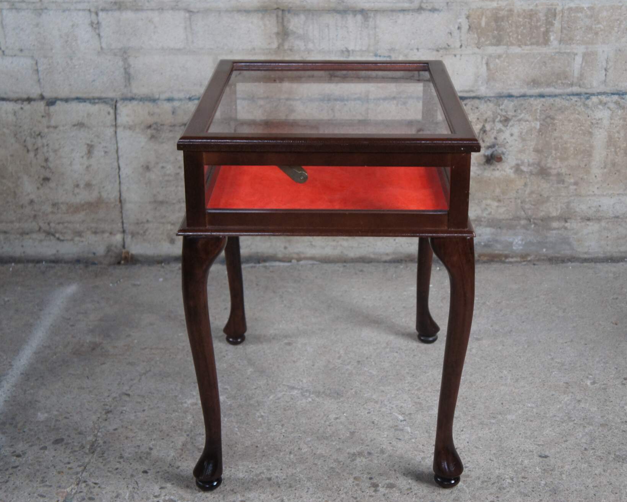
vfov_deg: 27.6
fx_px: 1021
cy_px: 251
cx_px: 334
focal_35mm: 55
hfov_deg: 34.1
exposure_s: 1/100
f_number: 4.5
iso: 1600
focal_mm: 32
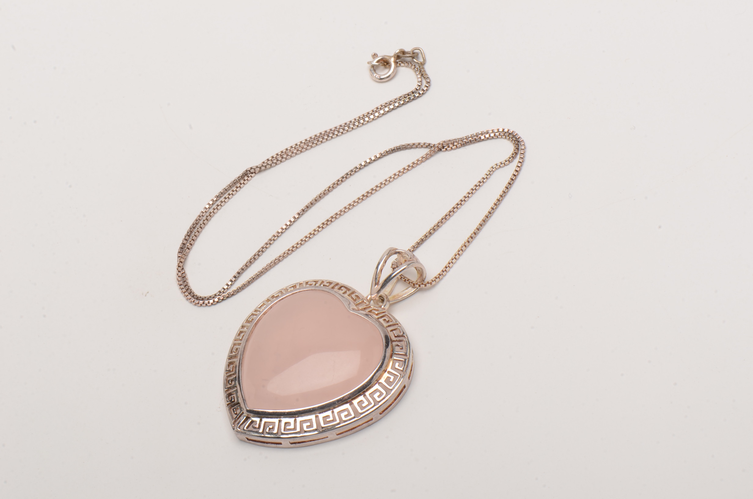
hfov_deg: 16.1
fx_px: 2661
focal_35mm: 128
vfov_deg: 10.7
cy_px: 250
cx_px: 376
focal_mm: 85
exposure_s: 1/160
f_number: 25
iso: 100
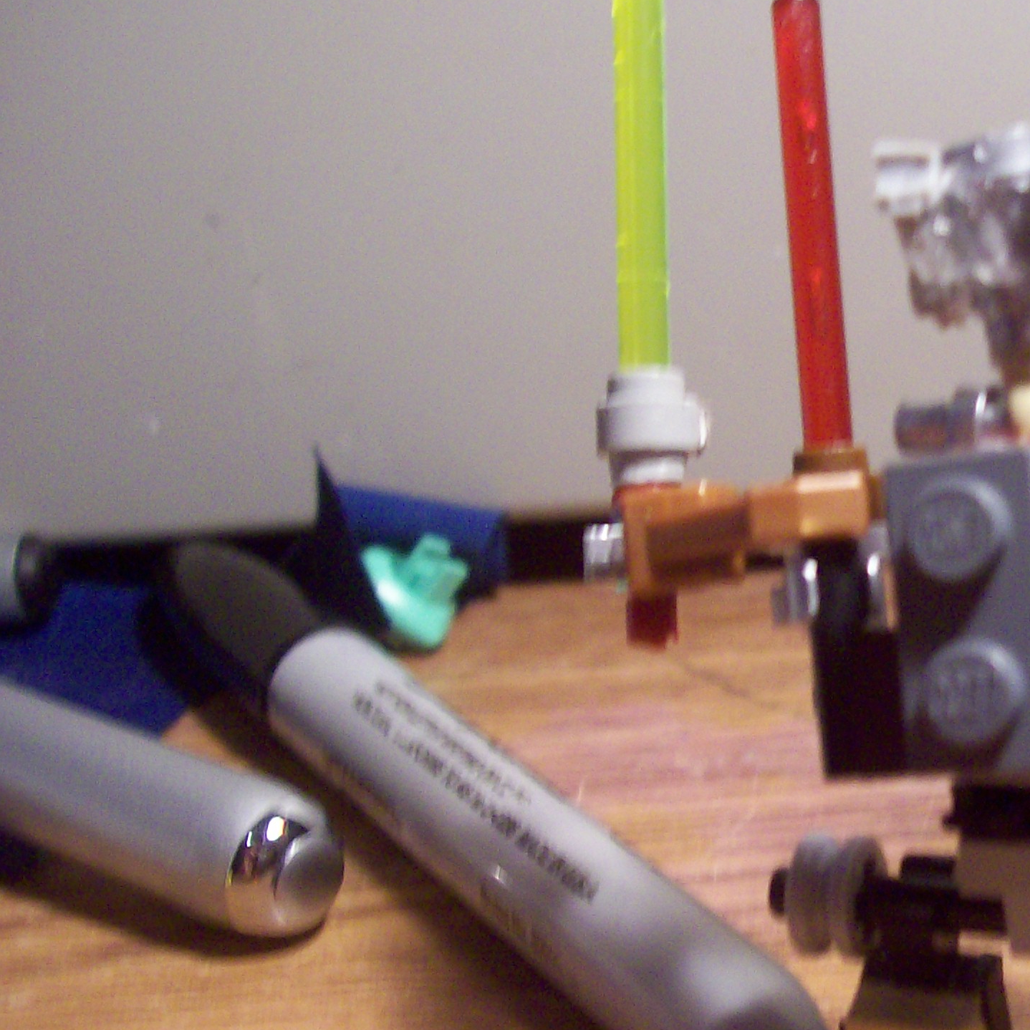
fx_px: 2121
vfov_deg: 27.3
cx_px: 981
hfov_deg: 26.1
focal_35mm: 63
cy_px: 570
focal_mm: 6
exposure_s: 1/32
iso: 137
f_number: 2.7
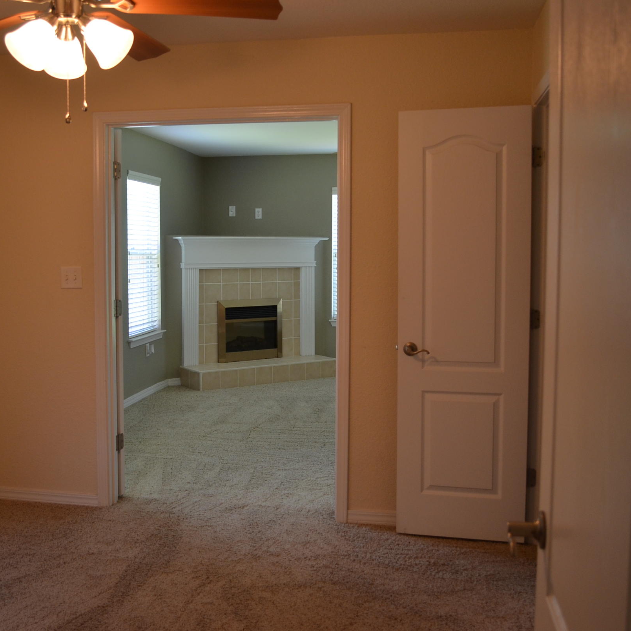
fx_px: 804
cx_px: 262
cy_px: 314
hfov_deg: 42.7
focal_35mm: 39
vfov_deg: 42.8
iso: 400
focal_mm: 20
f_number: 4
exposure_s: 1/60
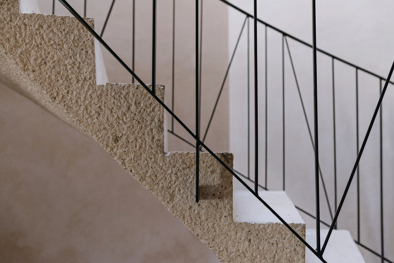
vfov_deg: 37.9
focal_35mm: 35
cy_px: 132
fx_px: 383
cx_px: 197
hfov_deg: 54.4
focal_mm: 35
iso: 200
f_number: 3.2
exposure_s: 1/250
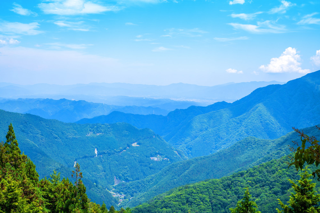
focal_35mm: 50
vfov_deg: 27.0
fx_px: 444
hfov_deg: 39.6
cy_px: 106
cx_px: 160
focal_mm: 50
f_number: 11
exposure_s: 1/200
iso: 100
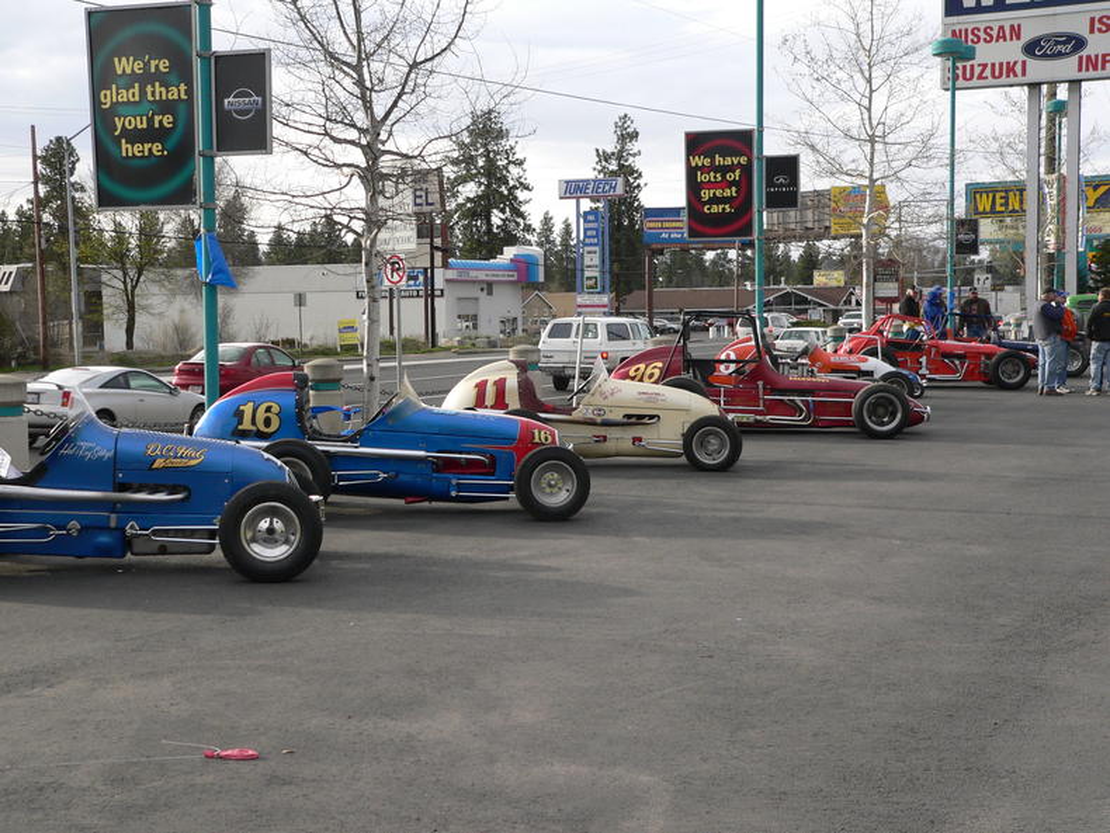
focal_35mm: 55
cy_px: 416
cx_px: 555
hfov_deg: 34.9
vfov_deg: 26.6
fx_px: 1764
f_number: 2.8
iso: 100
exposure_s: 1/320
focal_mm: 9.2
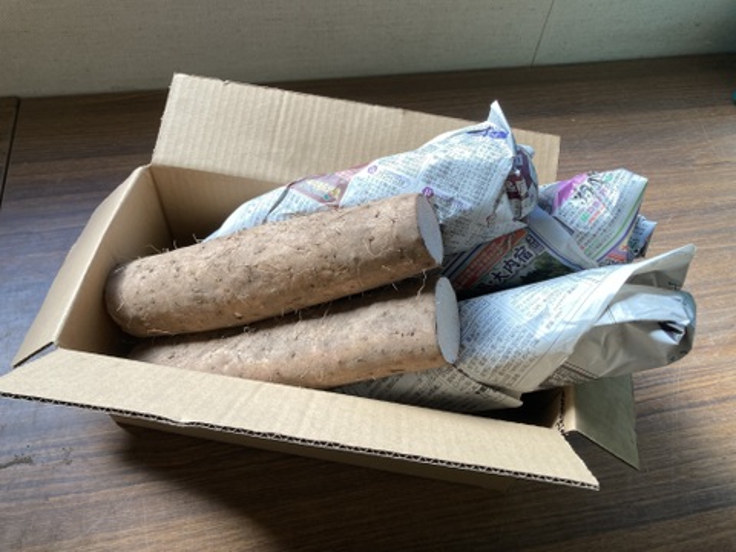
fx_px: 595
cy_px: 276
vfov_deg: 49.7
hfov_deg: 63.4
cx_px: 368
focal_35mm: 28
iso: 32
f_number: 1.8
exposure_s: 1/120
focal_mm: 3.99
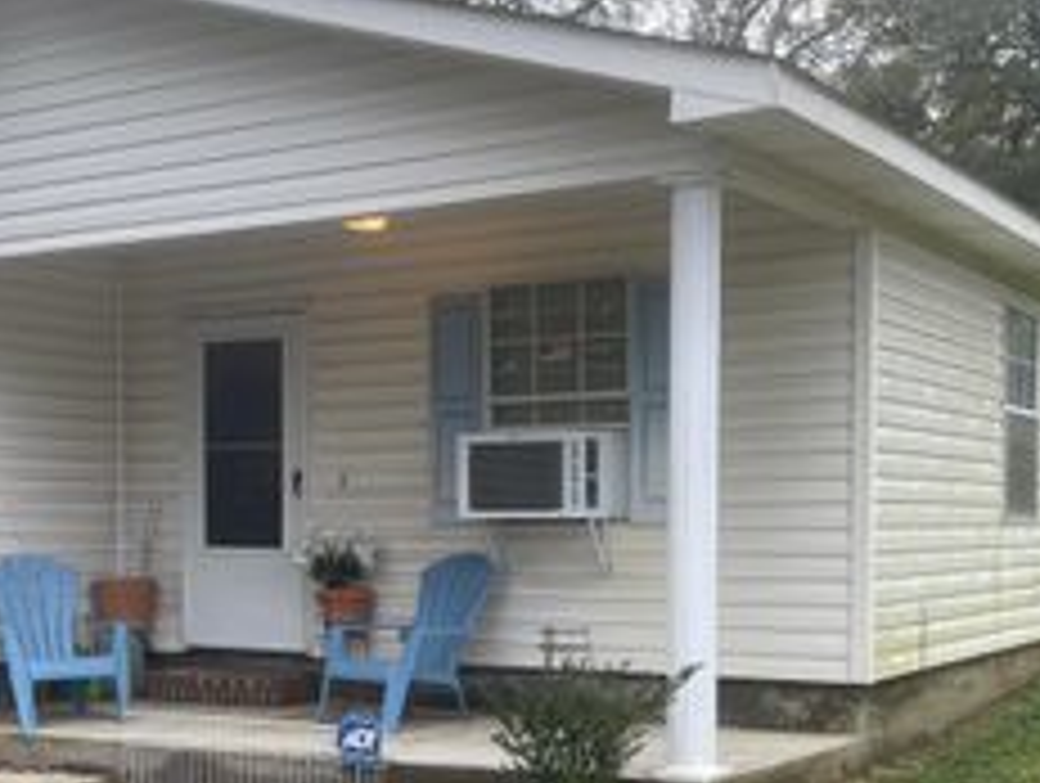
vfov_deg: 26.9
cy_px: 551
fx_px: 1625
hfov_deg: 35.4
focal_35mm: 54
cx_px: 459
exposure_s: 1/121
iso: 32
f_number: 1.6
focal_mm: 5.1
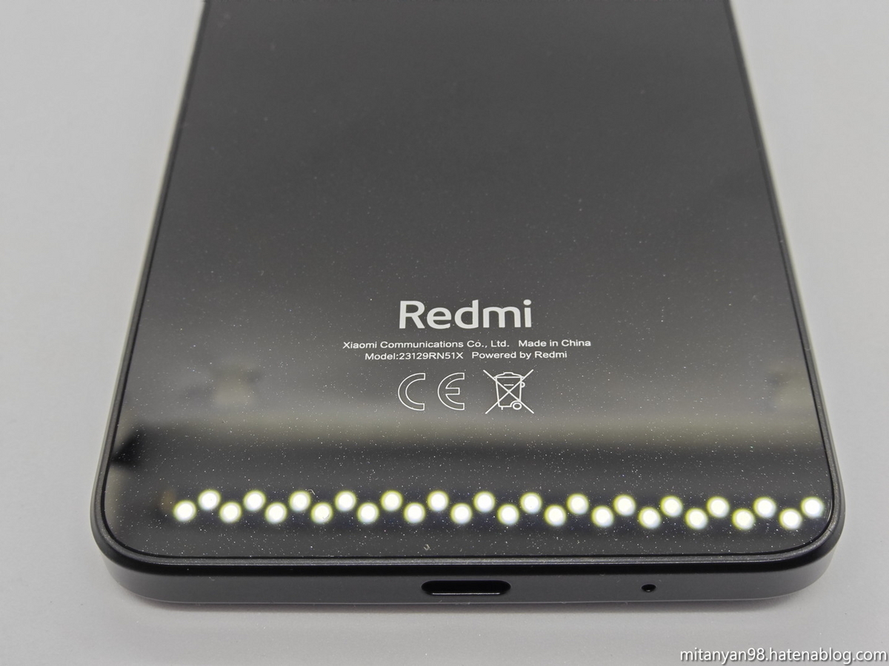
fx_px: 1181
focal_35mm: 46
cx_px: 444
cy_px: 333
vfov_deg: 31.5
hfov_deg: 41.2
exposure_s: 1/100
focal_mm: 8.7
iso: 160
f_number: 4
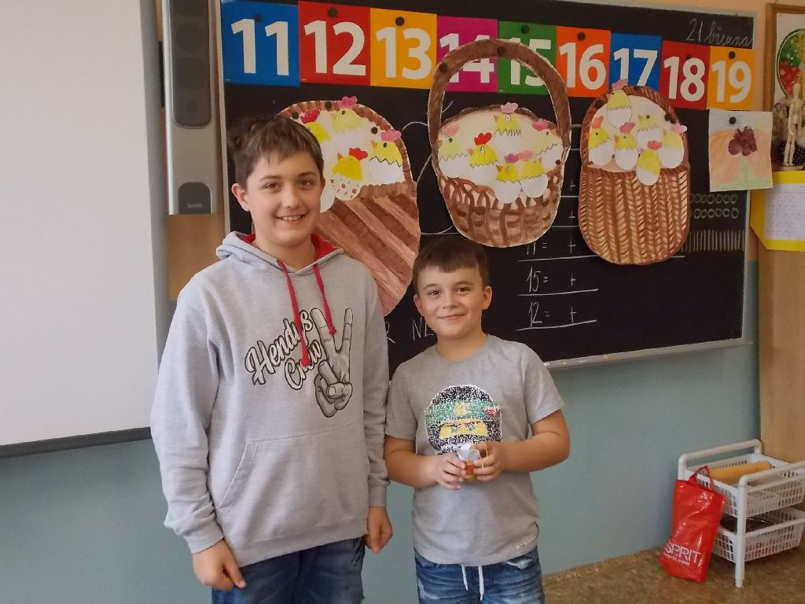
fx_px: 907
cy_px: 302
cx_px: 402
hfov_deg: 47.9
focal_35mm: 39
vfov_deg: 36.8
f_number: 3.9
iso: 500
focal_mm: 6.9
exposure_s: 1/125
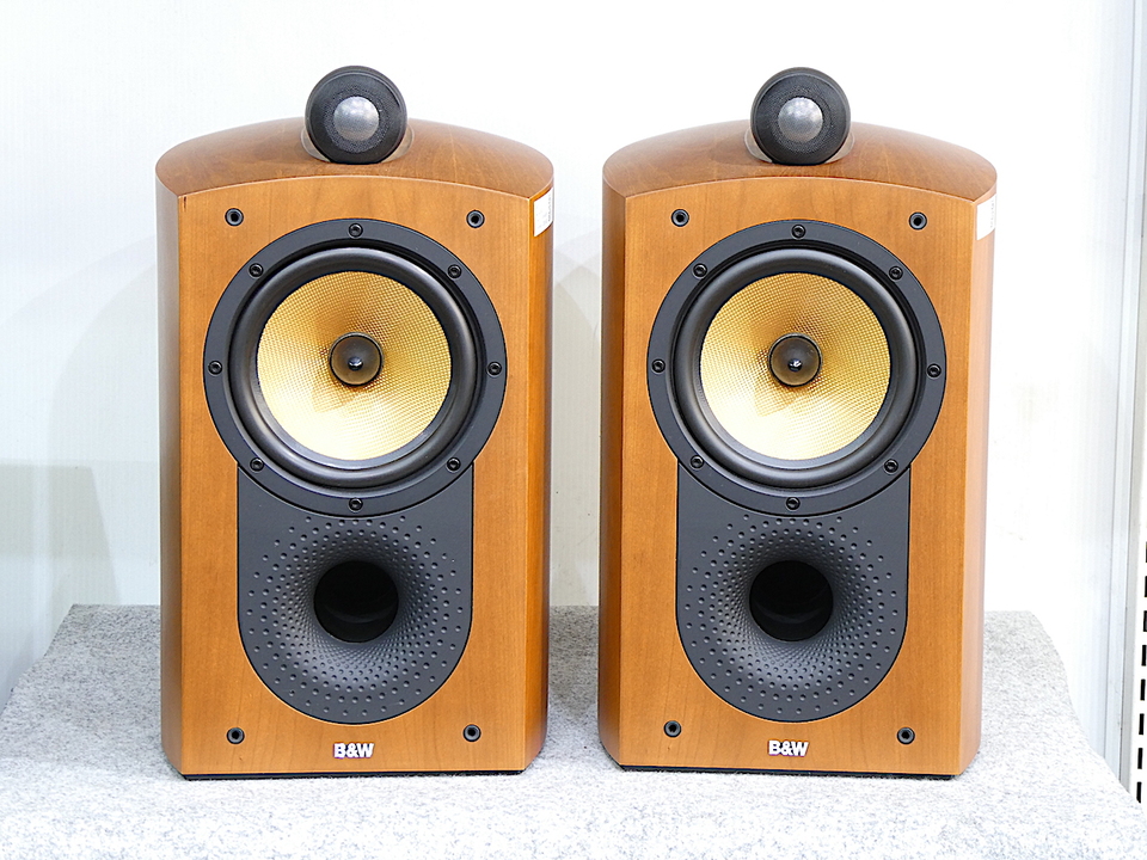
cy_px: 430
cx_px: 574
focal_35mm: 98
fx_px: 3247
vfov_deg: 15.1
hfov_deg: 20.0
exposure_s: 1/4
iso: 200
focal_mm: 17.5
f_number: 5
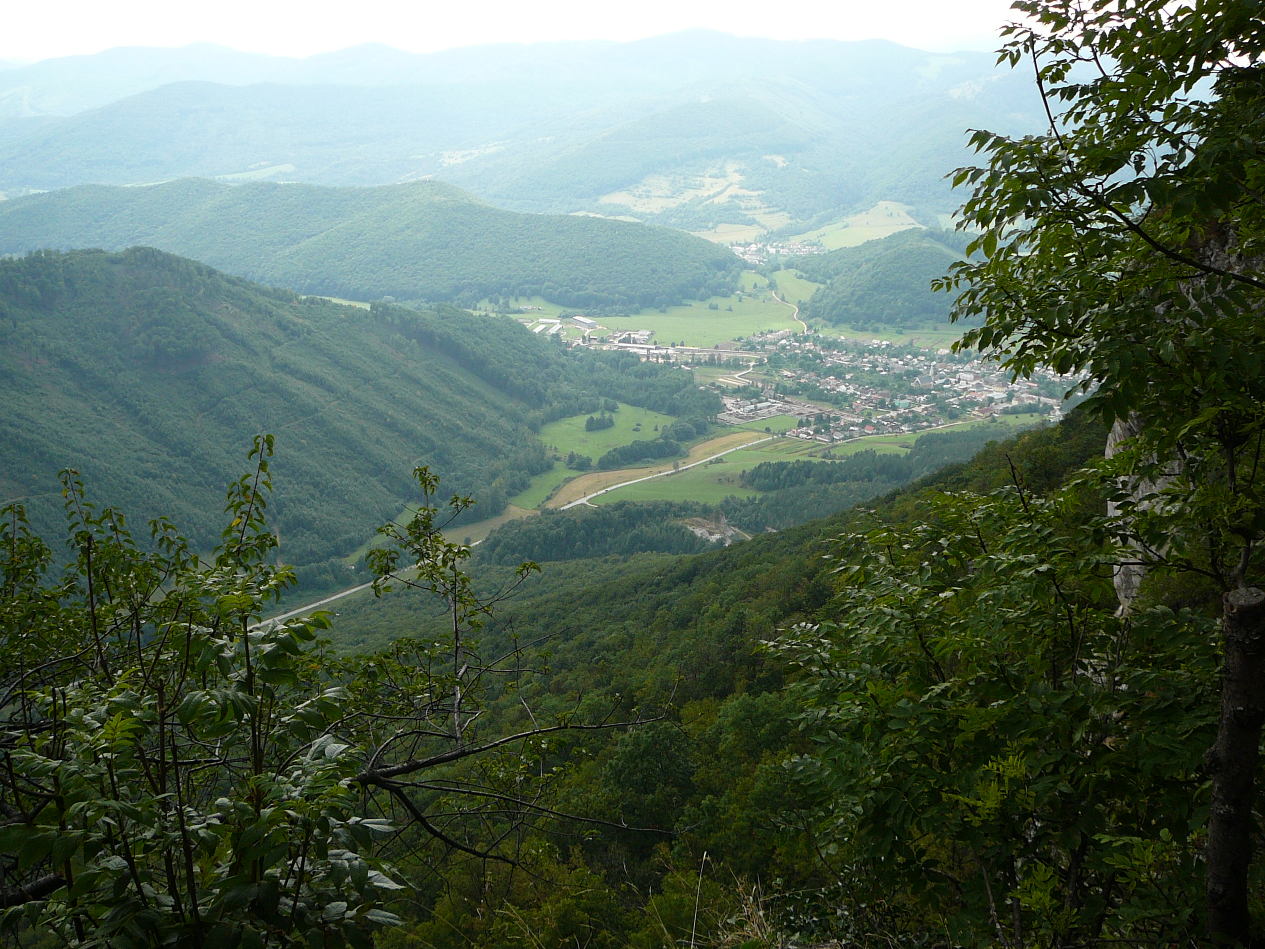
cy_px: 474
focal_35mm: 35
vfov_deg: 40.7
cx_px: 632
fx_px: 1279
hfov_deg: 52.6
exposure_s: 1/200
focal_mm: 5.2
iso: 80
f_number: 2.8
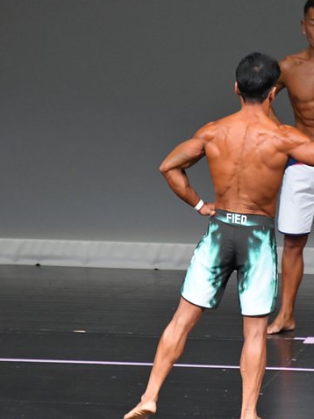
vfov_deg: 3.4
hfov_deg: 2.5
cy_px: 222
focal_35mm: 585
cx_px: 268
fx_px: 7072
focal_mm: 250
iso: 5000
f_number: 5.6
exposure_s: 1/400
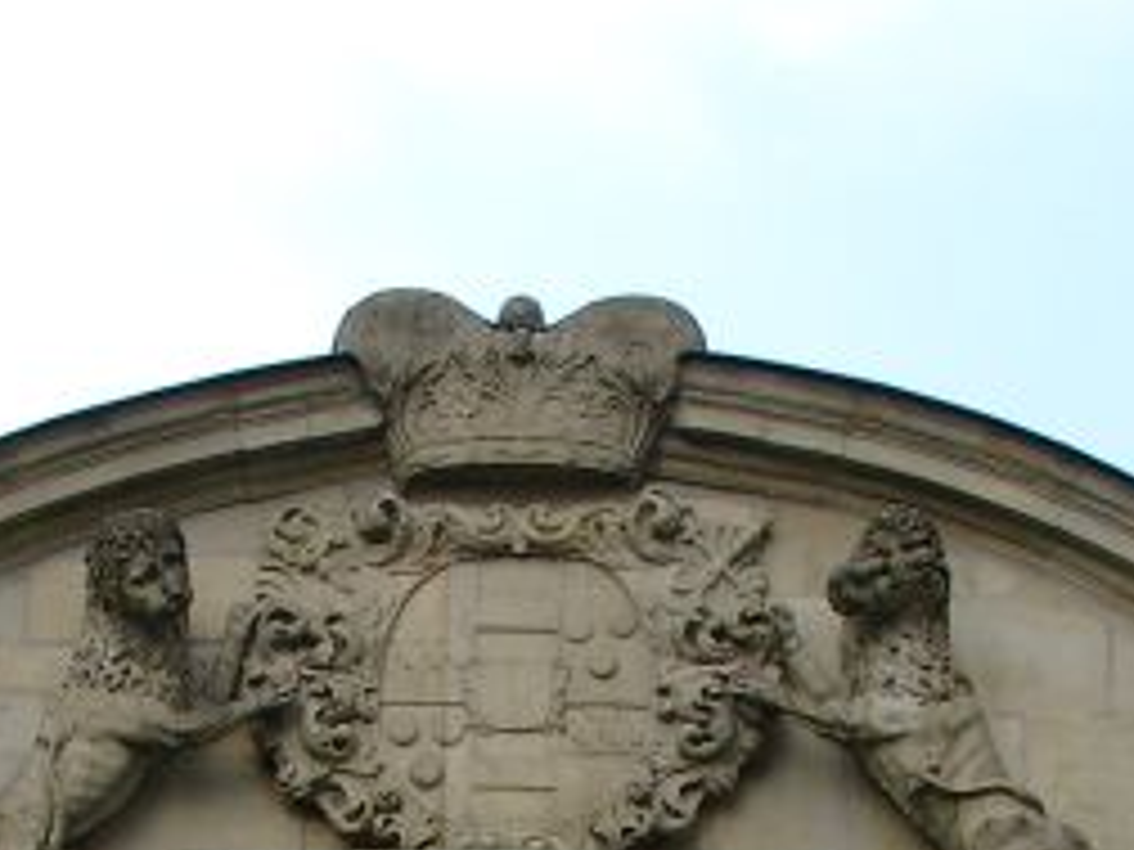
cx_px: 450
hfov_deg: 18.2
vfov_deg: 12.9
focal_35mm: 108
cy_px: 1336
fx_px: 3538
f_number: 4
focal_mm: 7.13
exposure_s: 1/309
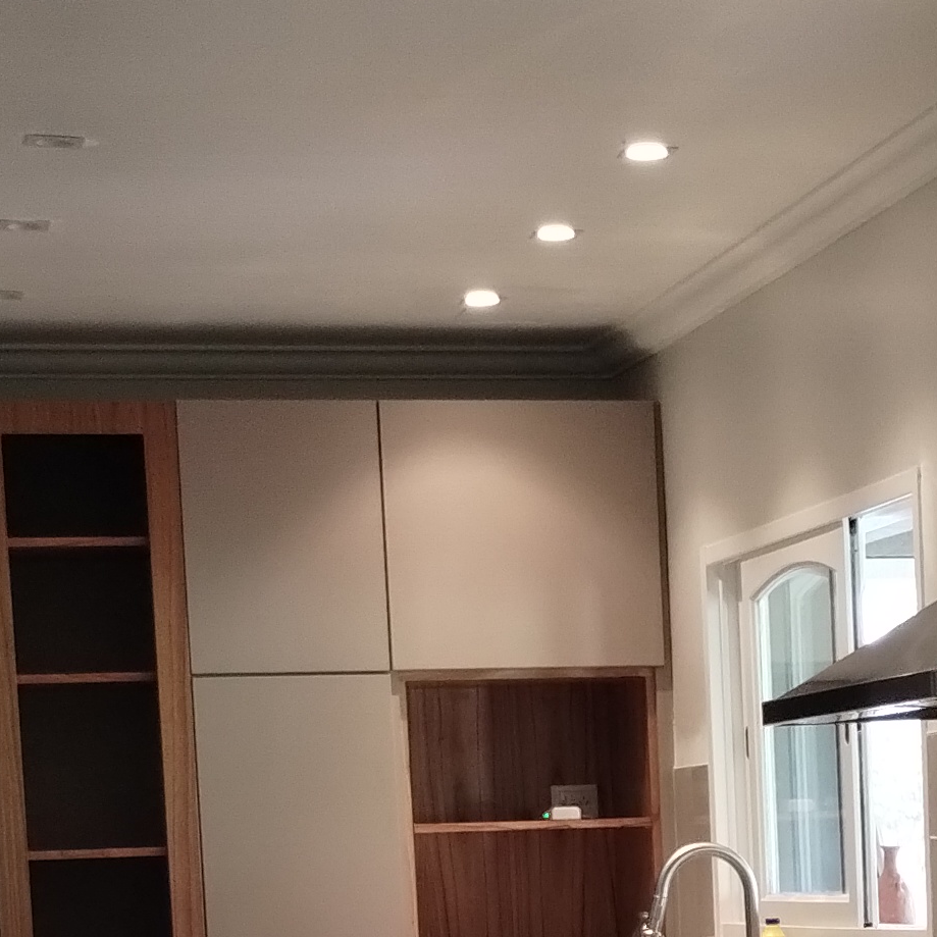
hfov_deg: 15.7
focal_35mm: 110
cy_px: 1280
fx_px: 3369
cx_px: 812
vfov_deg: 15.0
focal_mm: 4.27
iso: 713
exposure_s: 1/33.3
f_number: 1.8
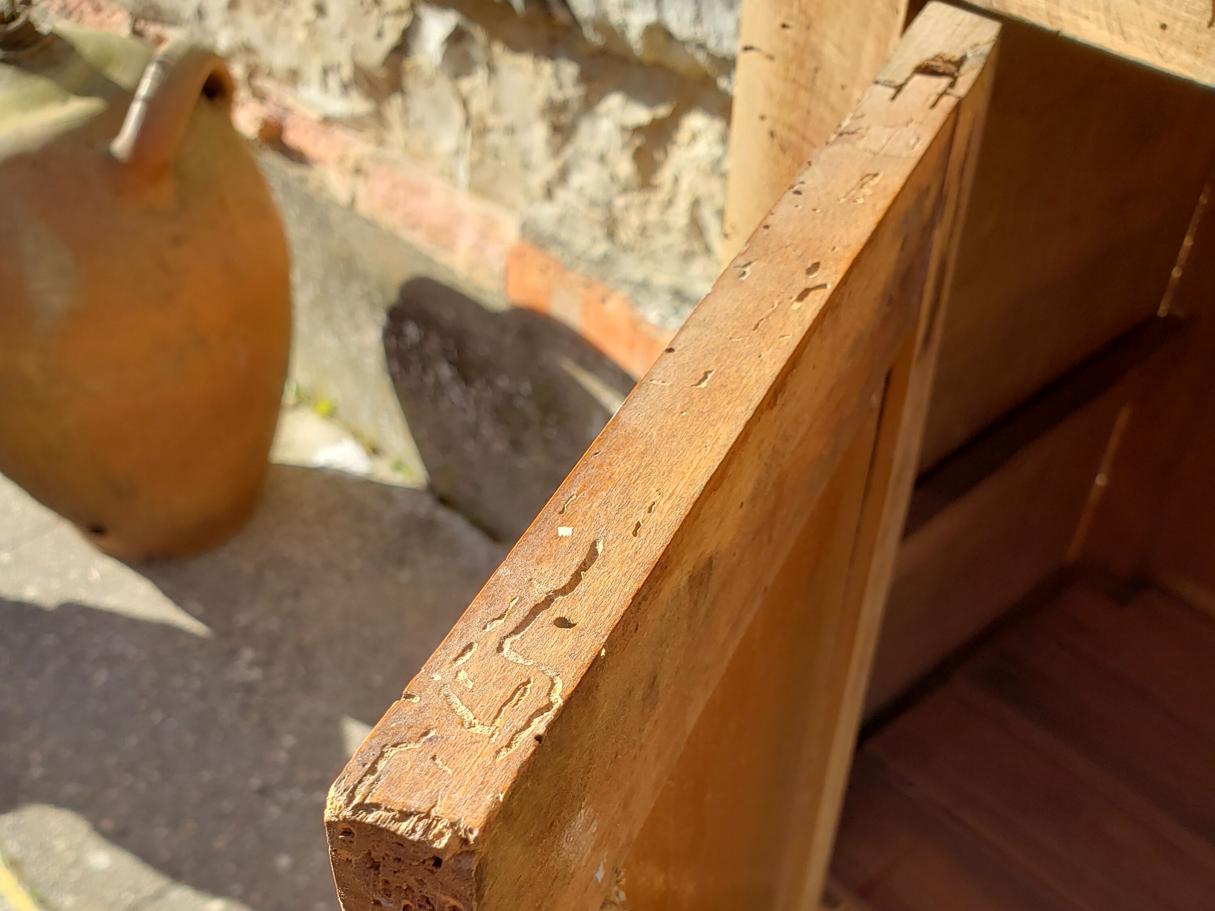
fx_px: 1228
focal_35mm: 35
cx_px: 606
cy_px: 701
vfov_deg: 39.4
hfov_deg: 52.6
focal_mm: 4.3
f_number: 2.4
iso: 50
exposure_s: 1/425
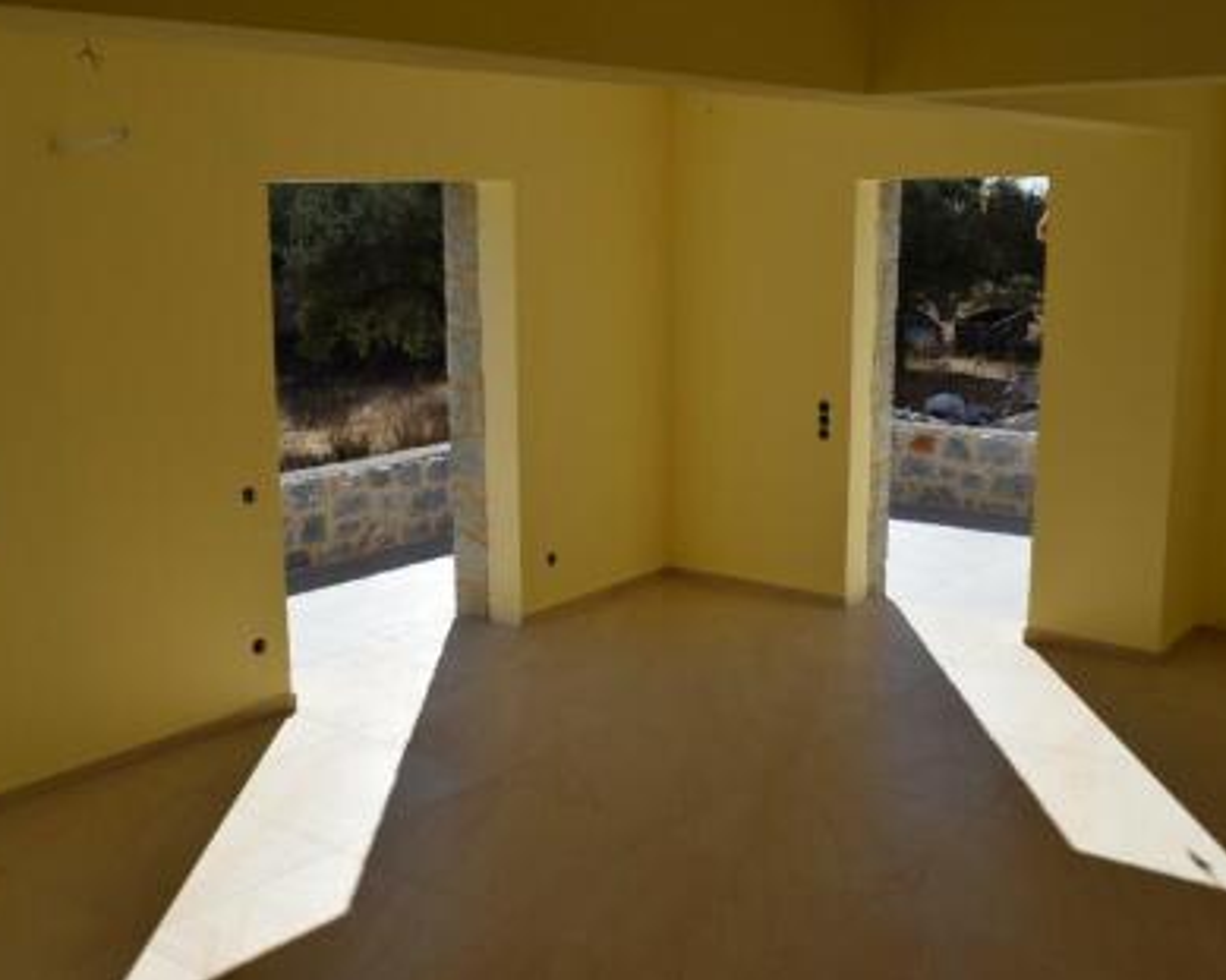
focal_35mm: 40
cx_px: 555
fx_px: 1436
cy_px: 487
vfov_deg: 37.7
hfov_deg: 46.2
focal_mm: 23
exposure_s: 1/500
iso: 200
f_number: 11
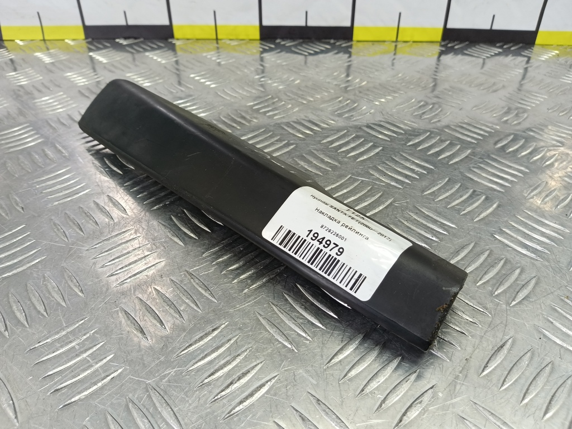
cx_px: 286
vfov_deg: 58.9
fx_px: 380
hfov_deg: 73.9
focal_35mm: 23
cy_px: 214
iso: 150
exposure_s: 1/50
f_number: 1.6
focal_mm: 4.11
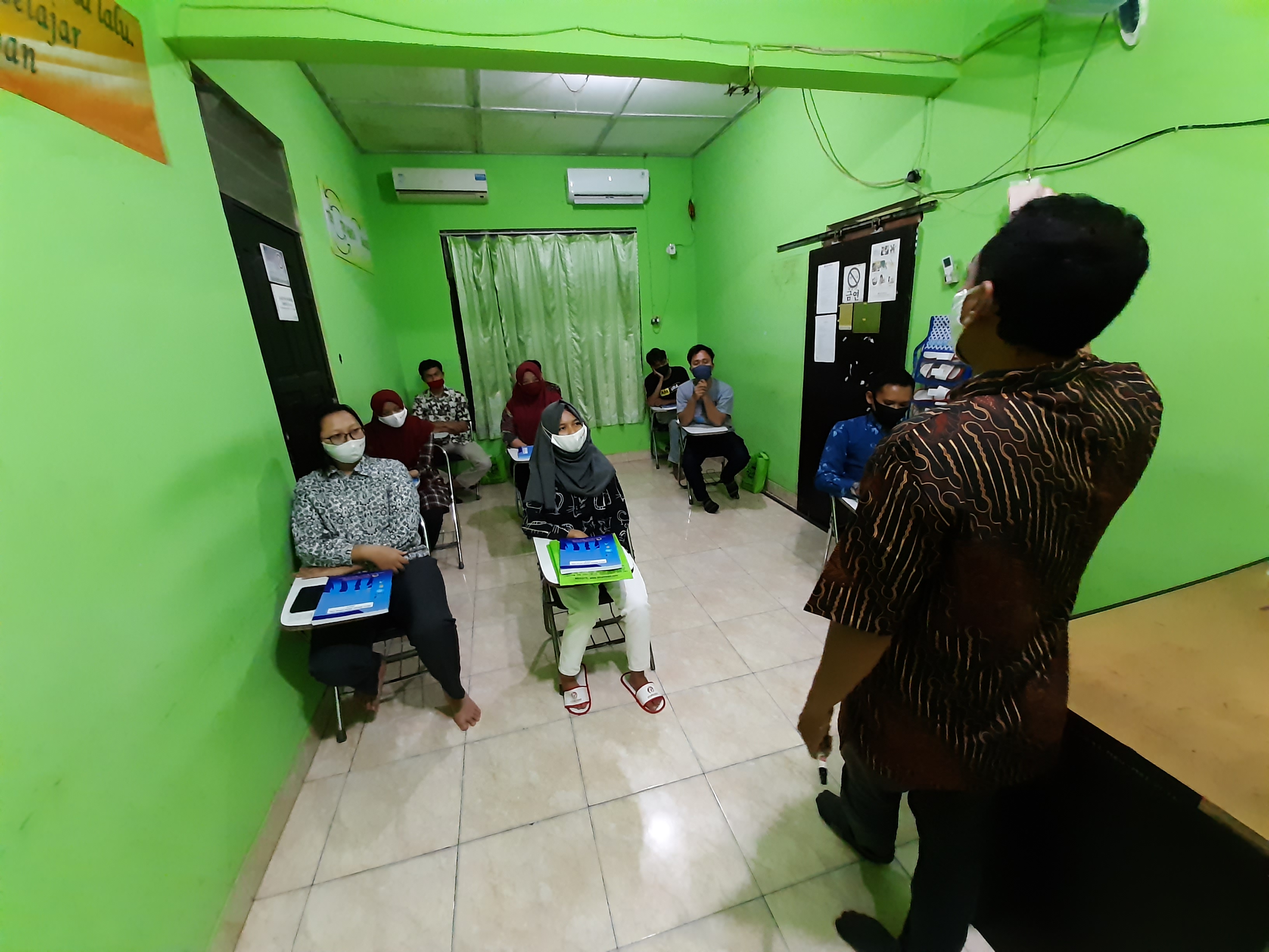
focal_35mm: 13
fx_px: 477
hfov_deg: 106.2
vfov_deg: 89.9
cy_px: 476
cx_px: 634
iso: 500
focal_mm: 1.42
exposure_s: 1/25
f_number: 2.2
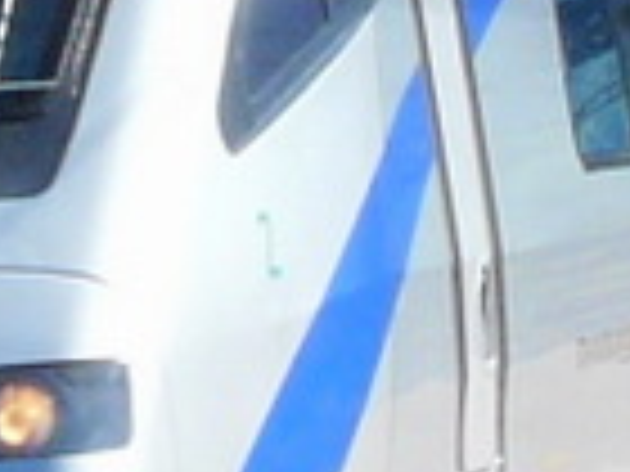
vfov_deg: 5.5
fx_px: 4950
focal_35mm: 272
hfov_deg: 7.3
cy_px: 148
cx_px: 162
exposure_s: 1/250
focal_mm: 6.3
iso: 100
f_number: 5.6
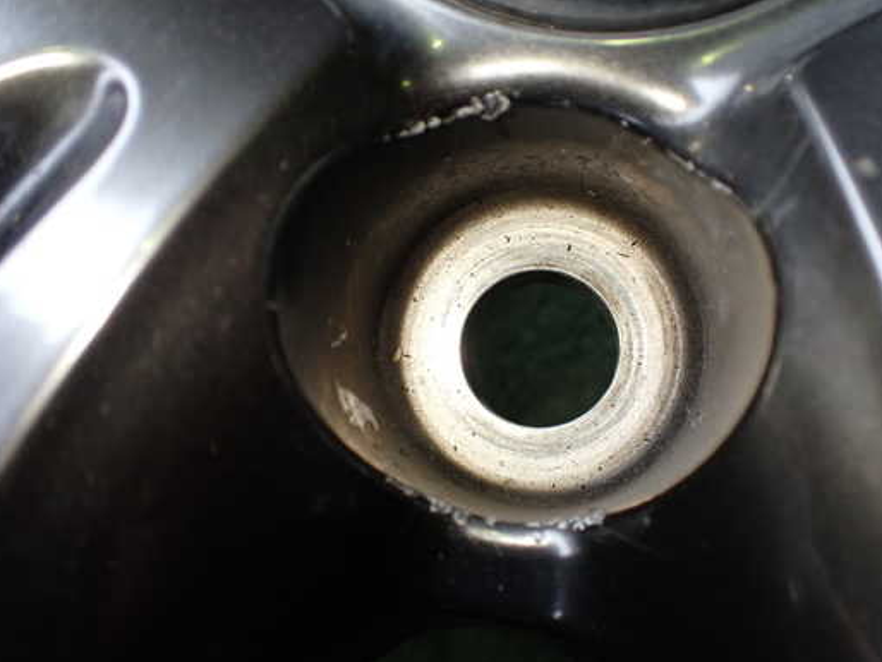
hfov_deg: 52.6
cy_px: 343
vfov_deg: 40.7
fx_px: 892
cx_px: 475
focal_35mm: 35
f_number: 2.3
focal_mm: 5.4
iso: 250
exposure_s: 1/125
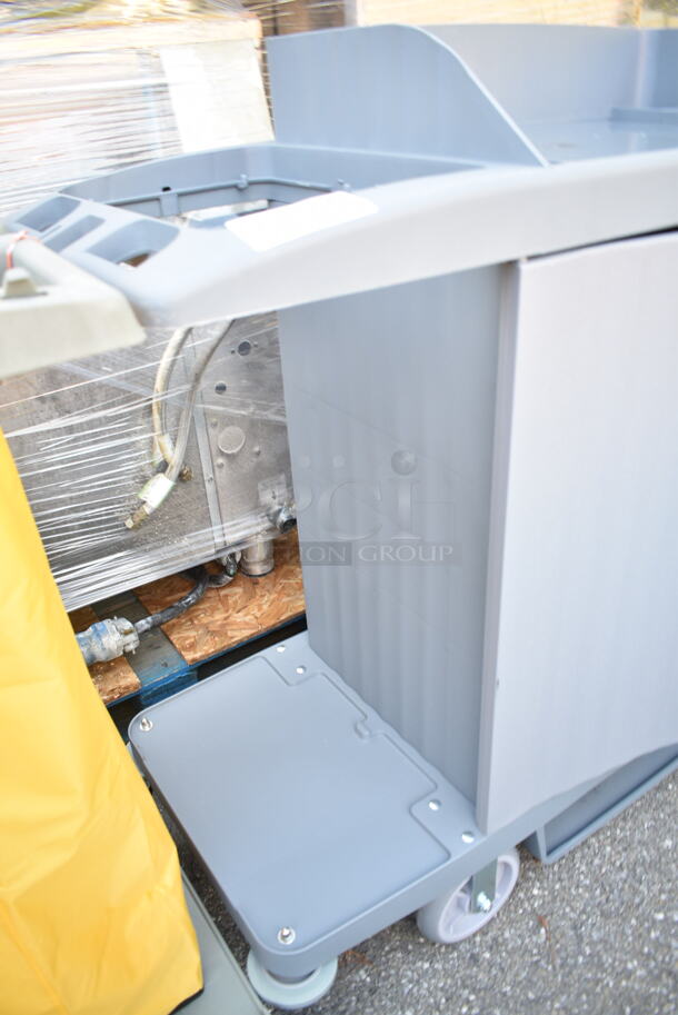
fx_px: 762
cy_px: 508
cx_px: 339
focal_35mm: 27
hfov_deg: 48.0
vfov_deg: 67.3
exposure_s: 1/30
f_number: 3.5
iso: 180
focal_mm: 18
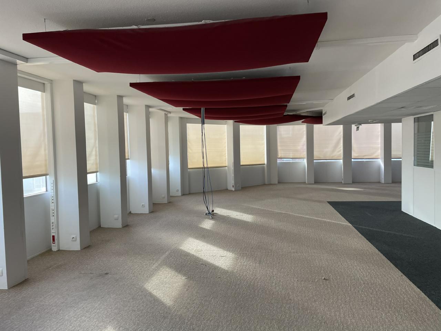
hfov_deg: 67.3
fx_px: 331
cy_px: 166
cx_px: 220
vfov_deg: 53.1
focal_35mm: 26
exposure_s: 1/121
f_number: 1.6
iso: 100
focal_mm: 4.2
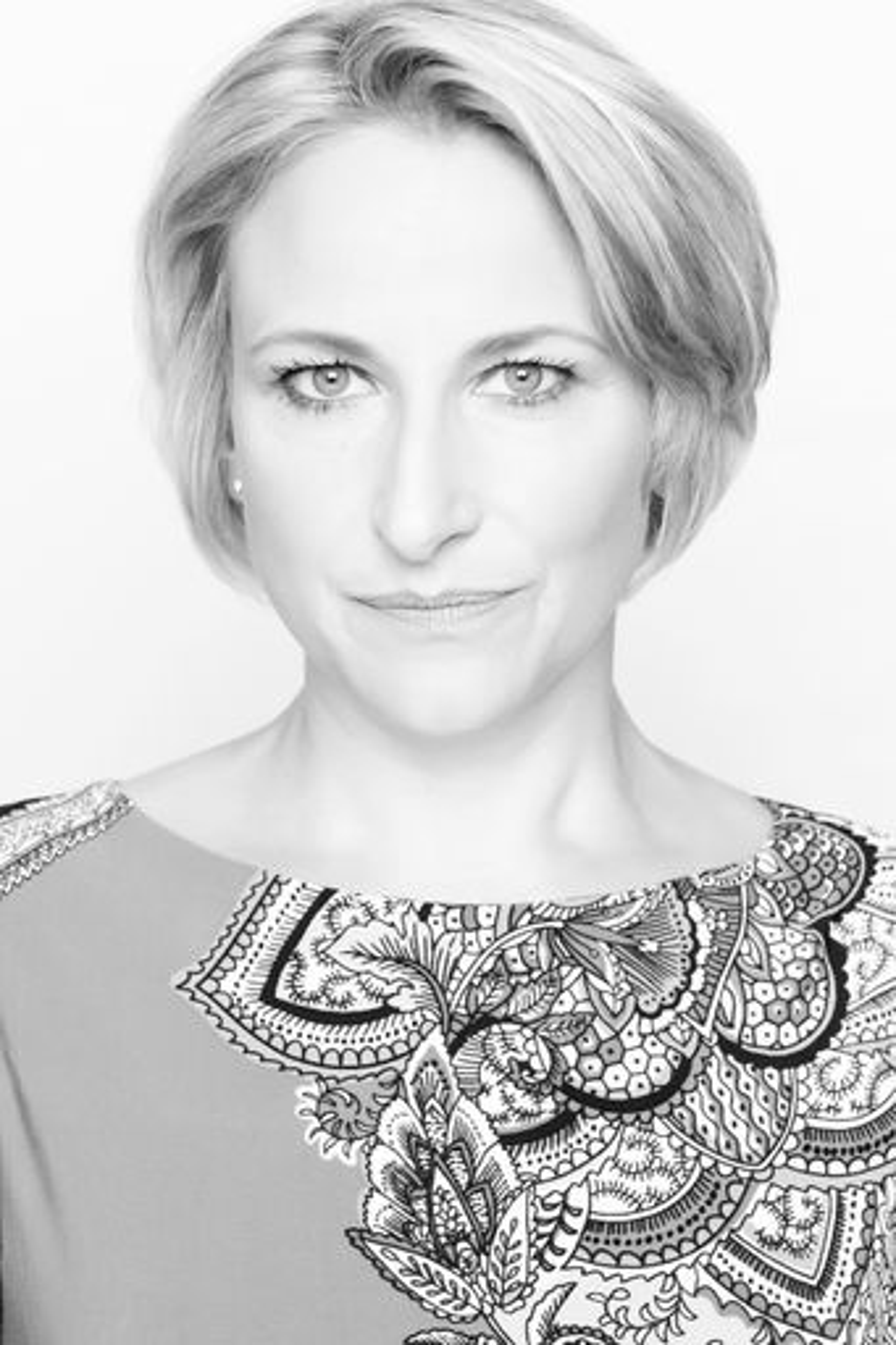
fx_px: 2615
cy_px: 672
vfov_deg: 28.9
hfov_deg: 19.4
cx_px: 448
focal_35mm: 70
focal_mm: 70
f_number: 8
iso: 100
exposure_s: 1/125
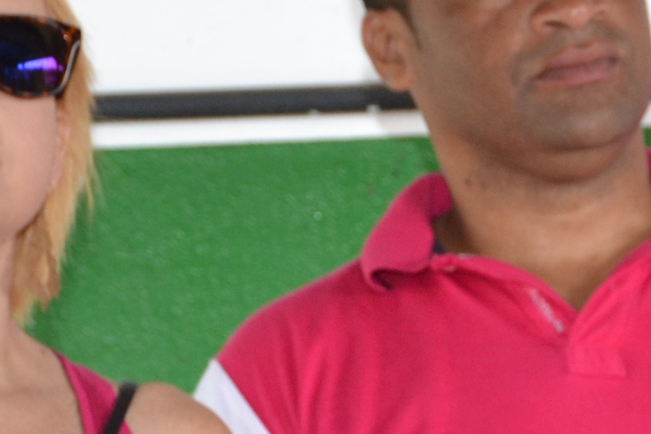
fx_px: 5611
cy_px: 473
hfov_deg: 6.6
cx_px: 747
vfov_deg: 4.4
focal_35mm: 310
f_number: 4.8
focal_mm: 45
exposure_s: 1/60
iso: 560
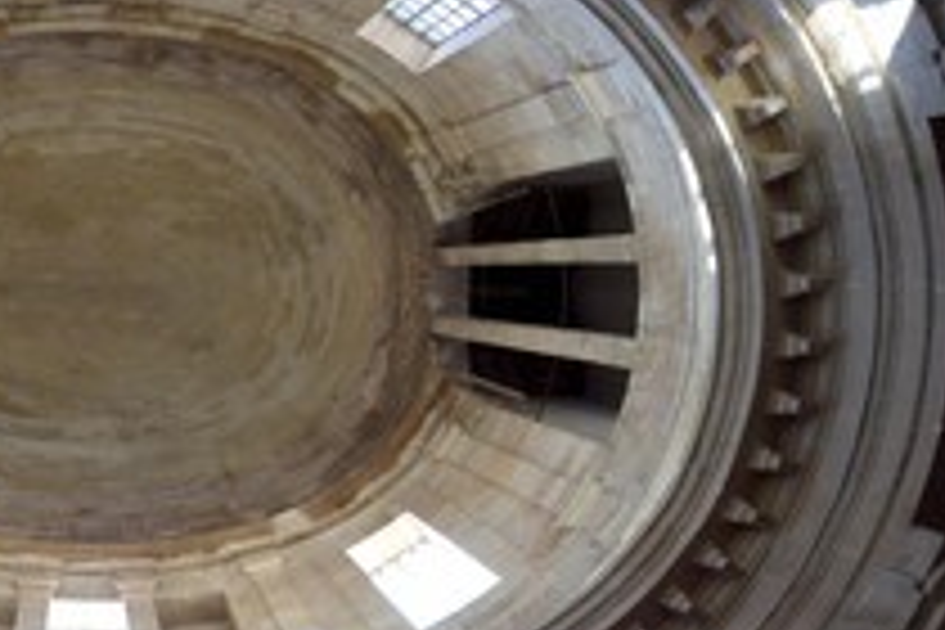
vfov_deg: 46.4
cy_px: 310
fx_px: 735
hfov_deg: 56.3
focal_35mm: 28
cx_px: 90
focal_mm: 14
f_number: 16
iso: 800
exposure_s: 1/30
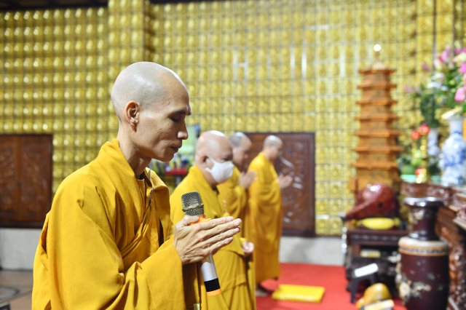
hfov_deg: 44.5
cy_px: 155
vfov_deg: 30.5
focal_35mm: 44
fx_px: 569
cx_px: 233
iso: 1600
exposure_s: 1/200
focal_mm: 44
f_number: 3.2
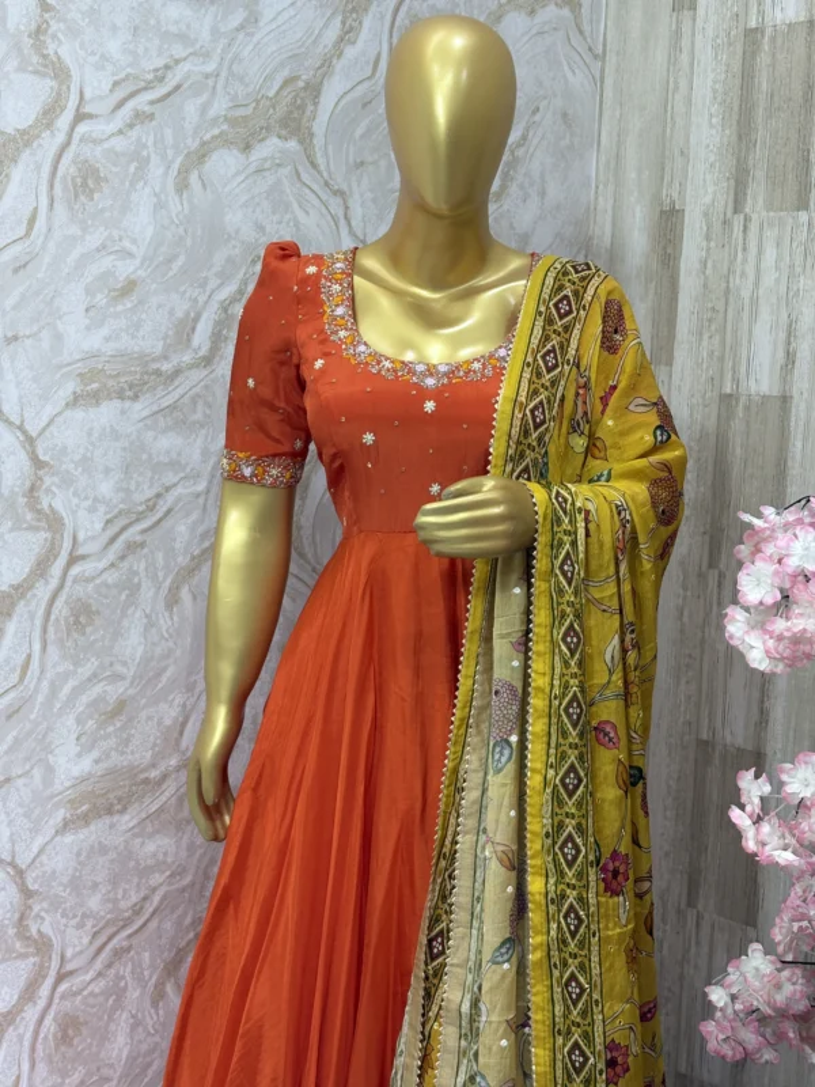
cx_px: 408
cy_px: 544
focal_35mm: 52
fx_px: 1632
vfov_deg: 36.8
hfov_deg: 28.0
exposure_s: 1/50
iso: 40
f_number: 1.6
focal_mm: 6
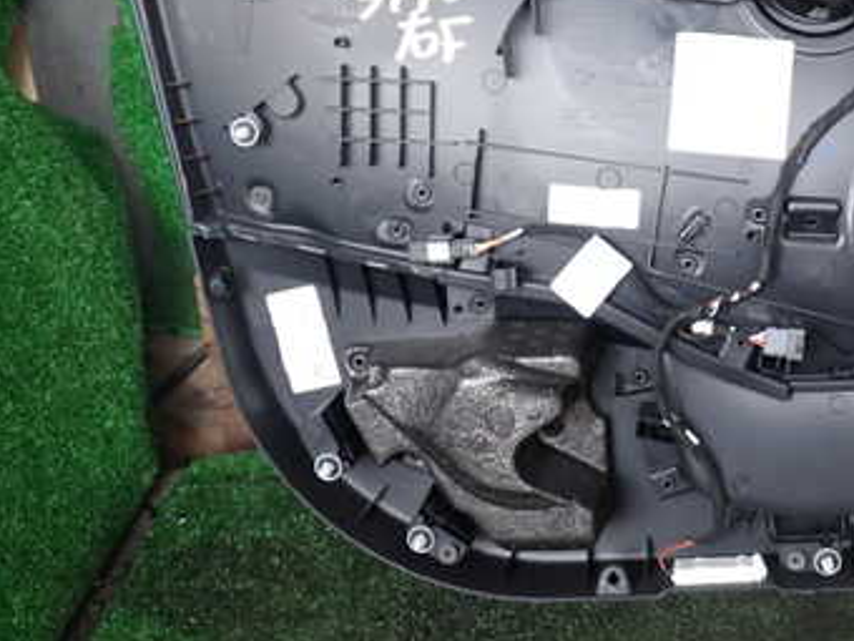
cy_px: 108
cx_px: 746
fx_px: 1308
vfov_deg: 26.9
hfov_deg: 34.4
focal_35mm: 53
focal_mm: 5.4
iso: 200
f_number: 2.3
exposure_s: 1/50
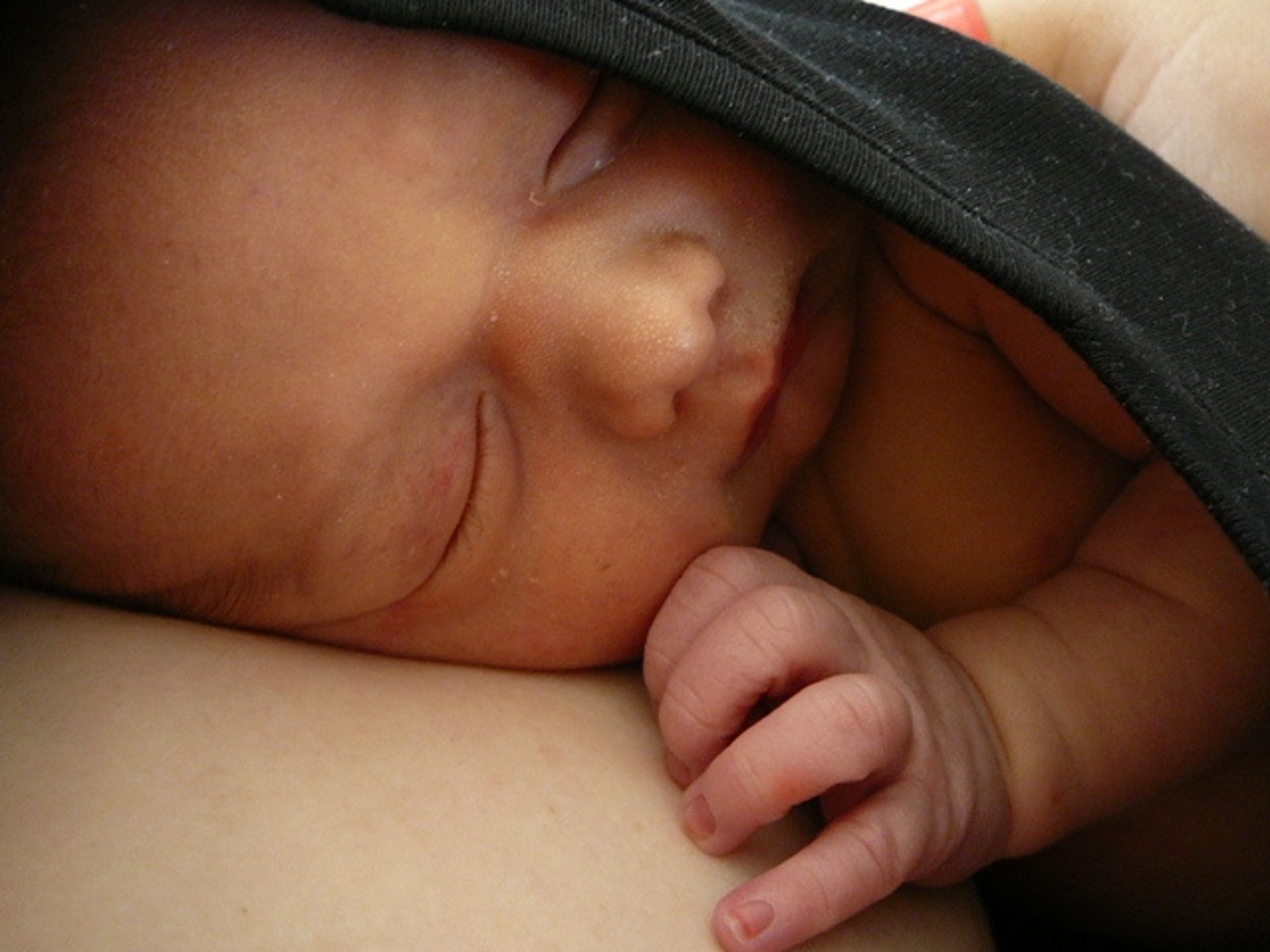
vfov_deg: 40.7
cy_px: 476
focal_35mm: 35
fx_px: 1284
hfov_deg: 52.6
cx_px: 635
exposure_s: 1/8
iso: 200
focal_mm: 5.2
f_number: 2.8
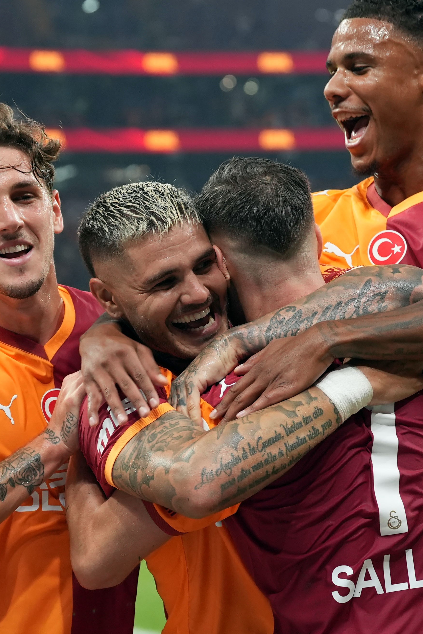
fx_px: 3225
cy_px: 308
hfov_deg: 7.5
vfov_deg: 11.2
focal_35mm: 183
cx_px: 209
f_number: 3.5
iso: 2000
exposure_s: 1/800
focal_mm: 70
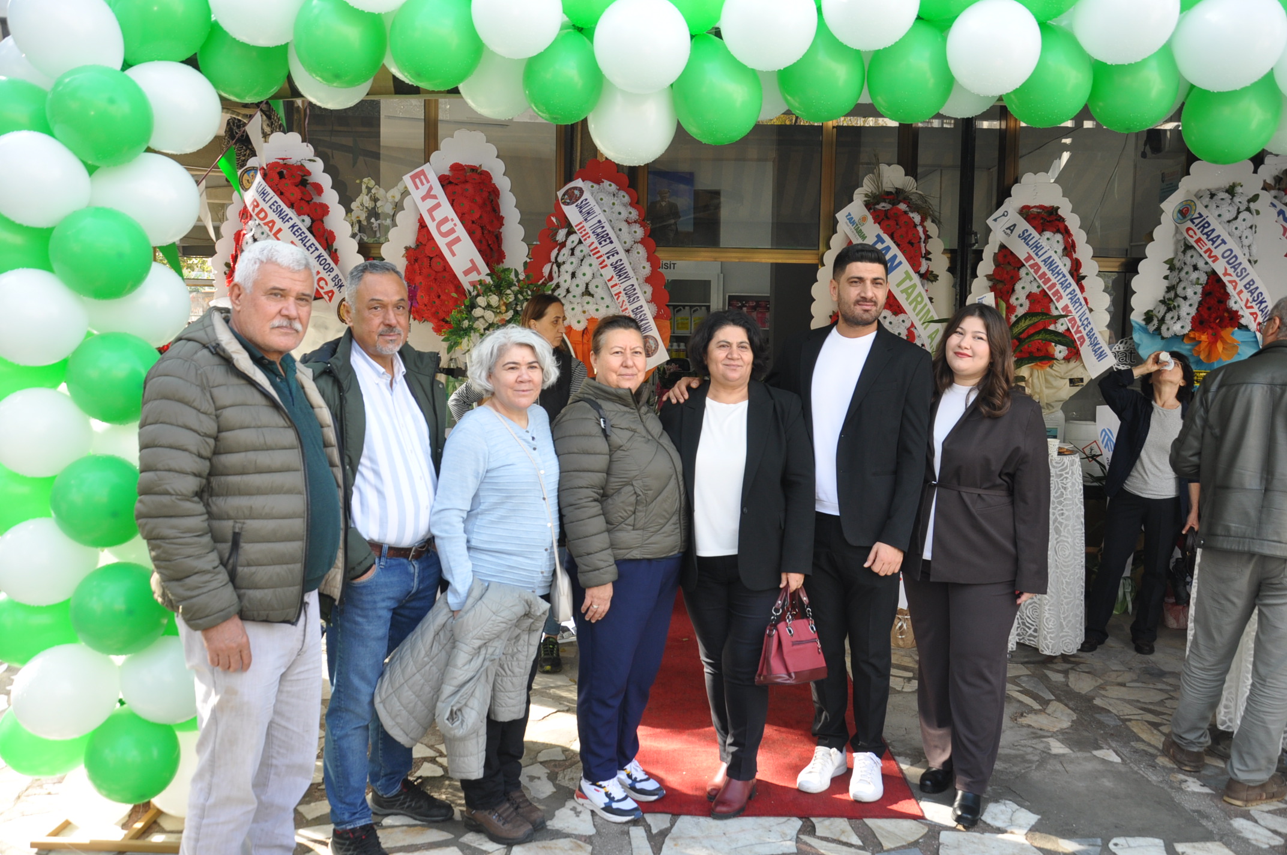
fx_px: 1125
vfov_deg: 41.6
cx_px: 644
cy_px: 428
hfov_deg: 59.6
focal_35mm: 32
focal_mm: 21
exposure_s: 1/125
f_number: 5.6
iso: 280
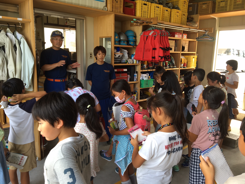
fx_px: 205
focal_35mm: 29
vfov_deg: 48.2
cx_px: 122
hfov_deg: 61.7
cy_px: 92
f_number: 2.2
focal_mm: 4.15
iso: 25
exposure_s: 1/60
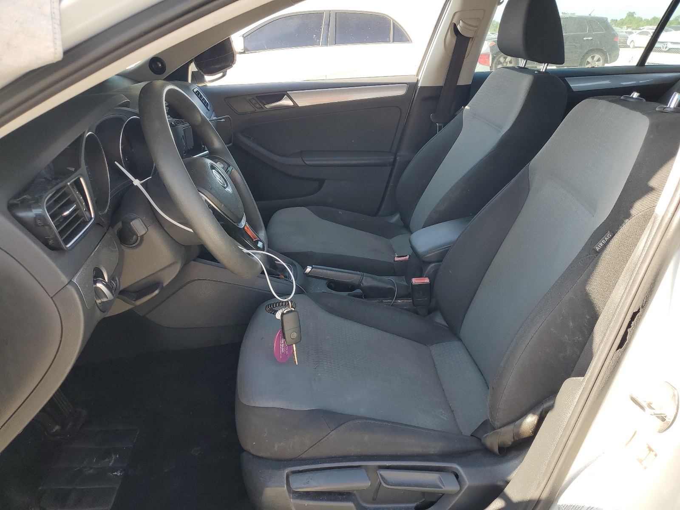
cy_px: 255
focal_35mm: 26
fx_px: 511
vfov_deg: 53.1
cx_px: 340
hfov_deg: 67.3
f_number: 1.5
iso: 50
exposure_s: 1/294
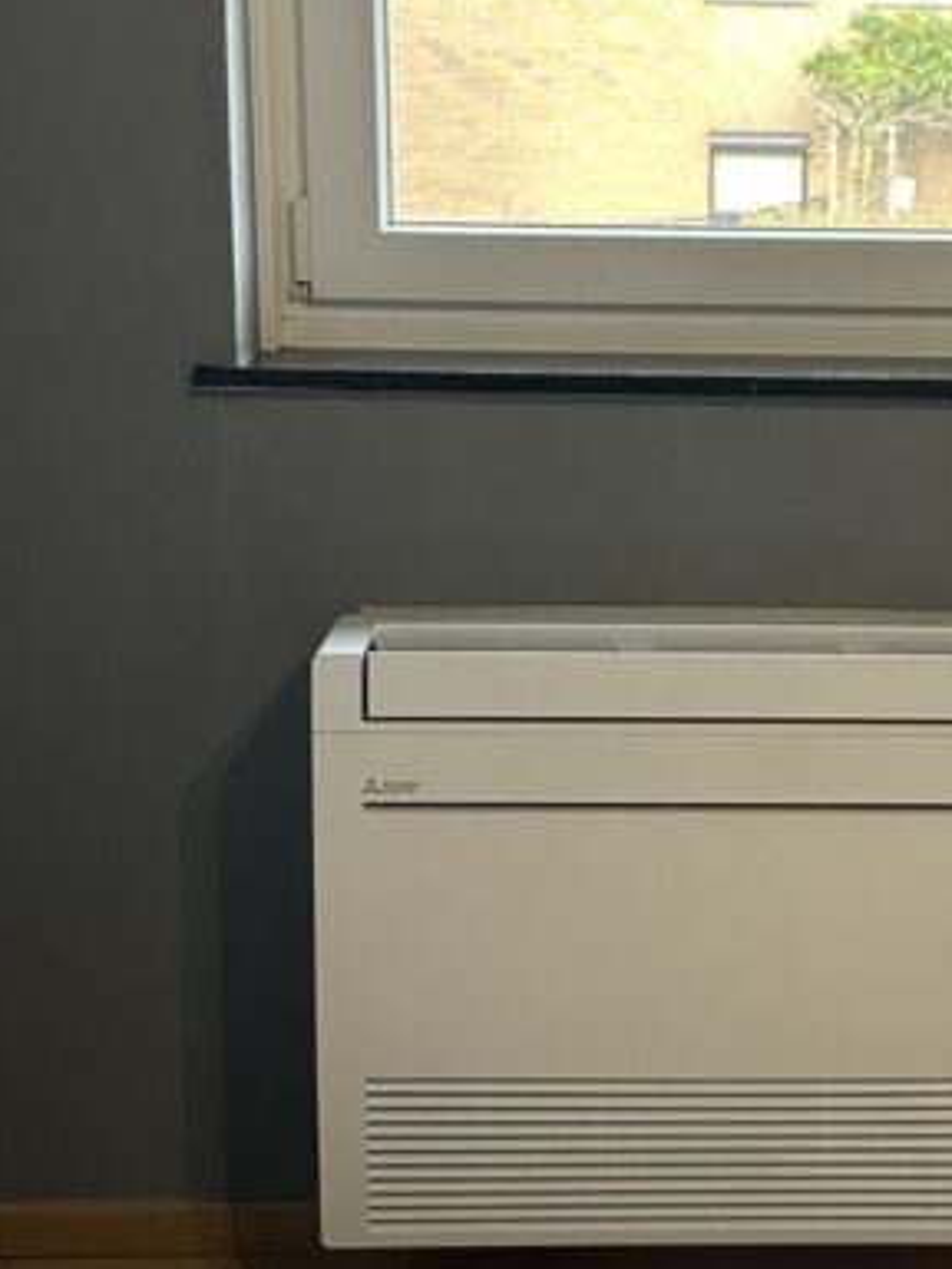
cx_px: 863
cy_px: 492
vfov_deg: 30.2
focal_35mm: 64
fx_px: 2347
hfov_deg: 22.4
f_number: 1.78
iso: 250
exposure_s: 1/79
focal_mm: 6.86
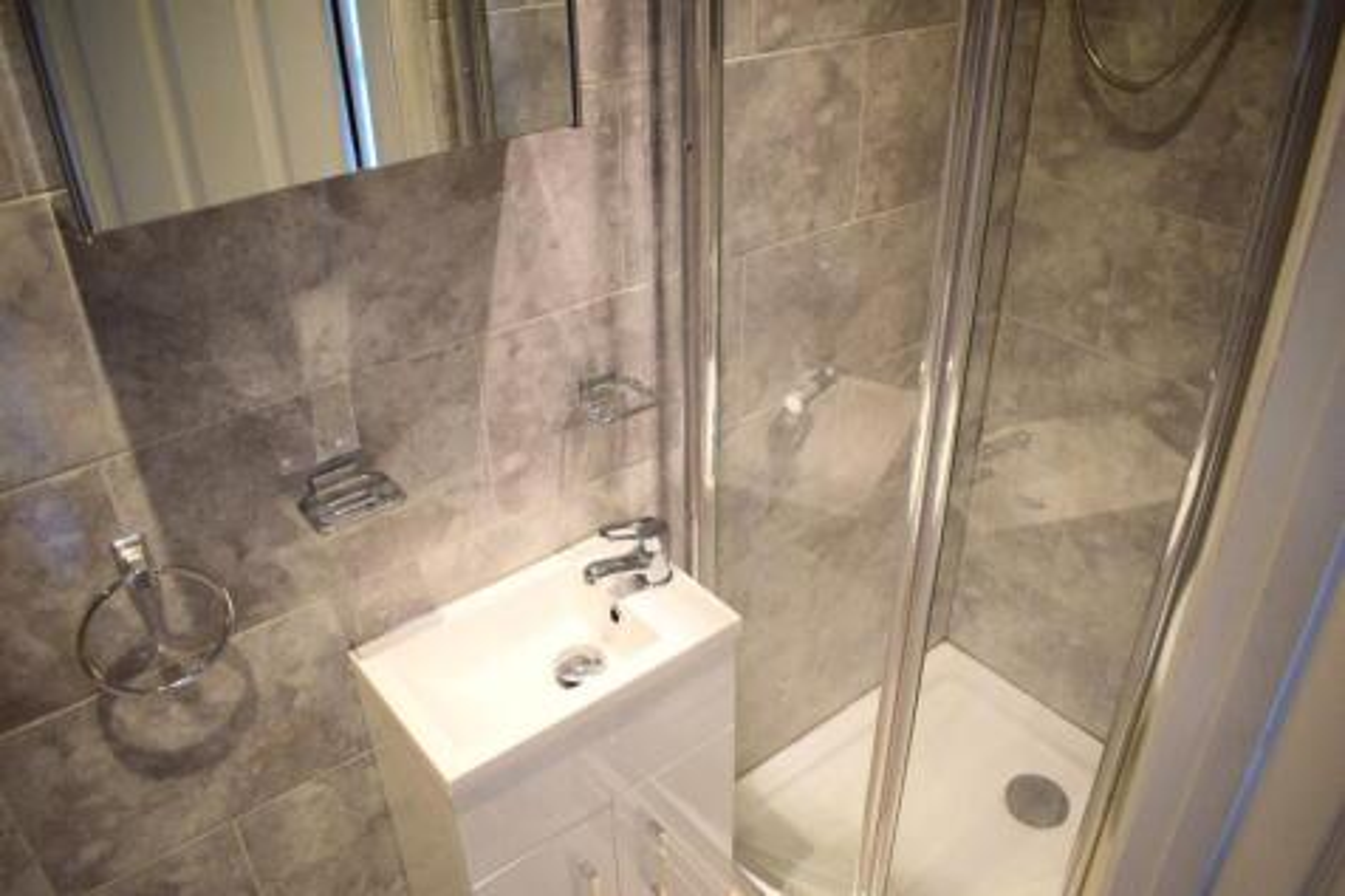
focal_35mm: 27
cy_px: 448
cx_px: 672
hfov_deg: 67.4
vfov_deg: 47.9
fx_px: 1008
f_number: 3.5
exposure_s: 1/60
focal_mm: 18
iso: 900
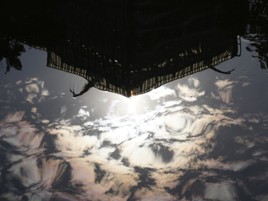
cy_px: 100
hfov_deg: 16.1
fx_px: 949
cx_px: 134
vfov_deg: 12.1
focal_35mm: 123
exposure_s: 1/1600
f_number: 7.1
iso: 200
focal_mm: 75
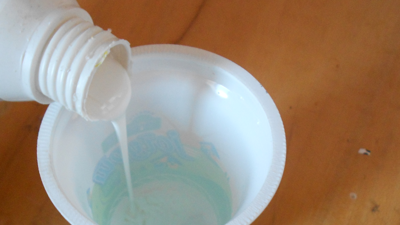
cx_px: 167
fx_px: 467
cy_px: 193
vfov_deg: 26.4
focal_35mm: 44
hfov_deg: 46.2
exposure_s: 1/8
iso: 400
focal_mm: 5.1
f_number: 3.4
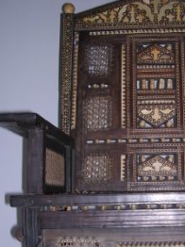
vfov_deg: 29.3
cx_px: 152
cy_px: 190
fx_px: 464
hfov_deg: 22.2
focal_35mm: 65
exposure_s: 1/60.1
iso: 100
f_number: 2.8
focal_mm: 5.8
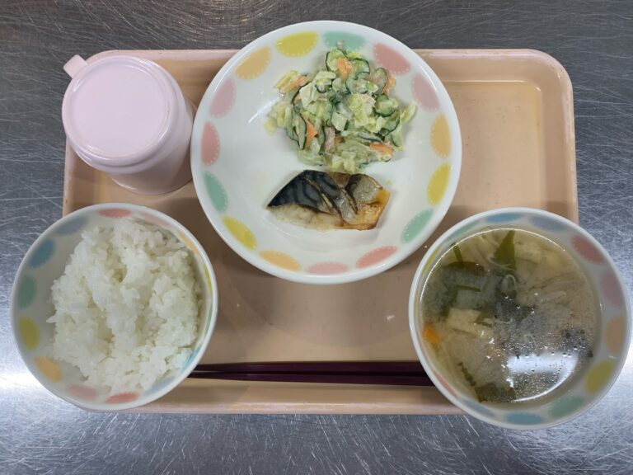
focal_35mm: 26
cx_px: 316
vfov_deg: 53.1
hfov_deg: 67.3
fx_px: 475
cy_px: 238
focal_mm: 4.25
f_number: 1.8
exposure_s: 1/60
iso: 50
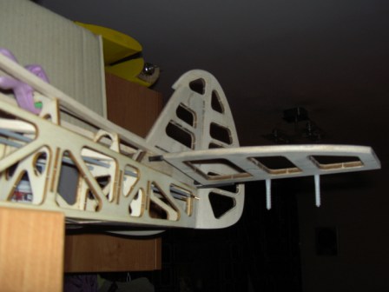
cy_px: 146
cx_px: 194
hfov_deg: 47.9
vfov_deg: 36.8
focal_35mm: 39
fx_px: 438
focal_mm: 8
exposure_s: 1/60
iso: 100
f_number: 2.8
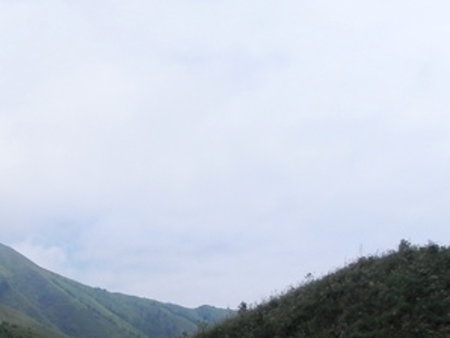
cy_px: 226
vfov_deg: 23.9
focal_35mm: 61
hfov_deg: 29.9
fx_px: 794
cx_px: 18
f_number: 8
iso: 160
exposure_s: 1/643
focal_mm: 4.6
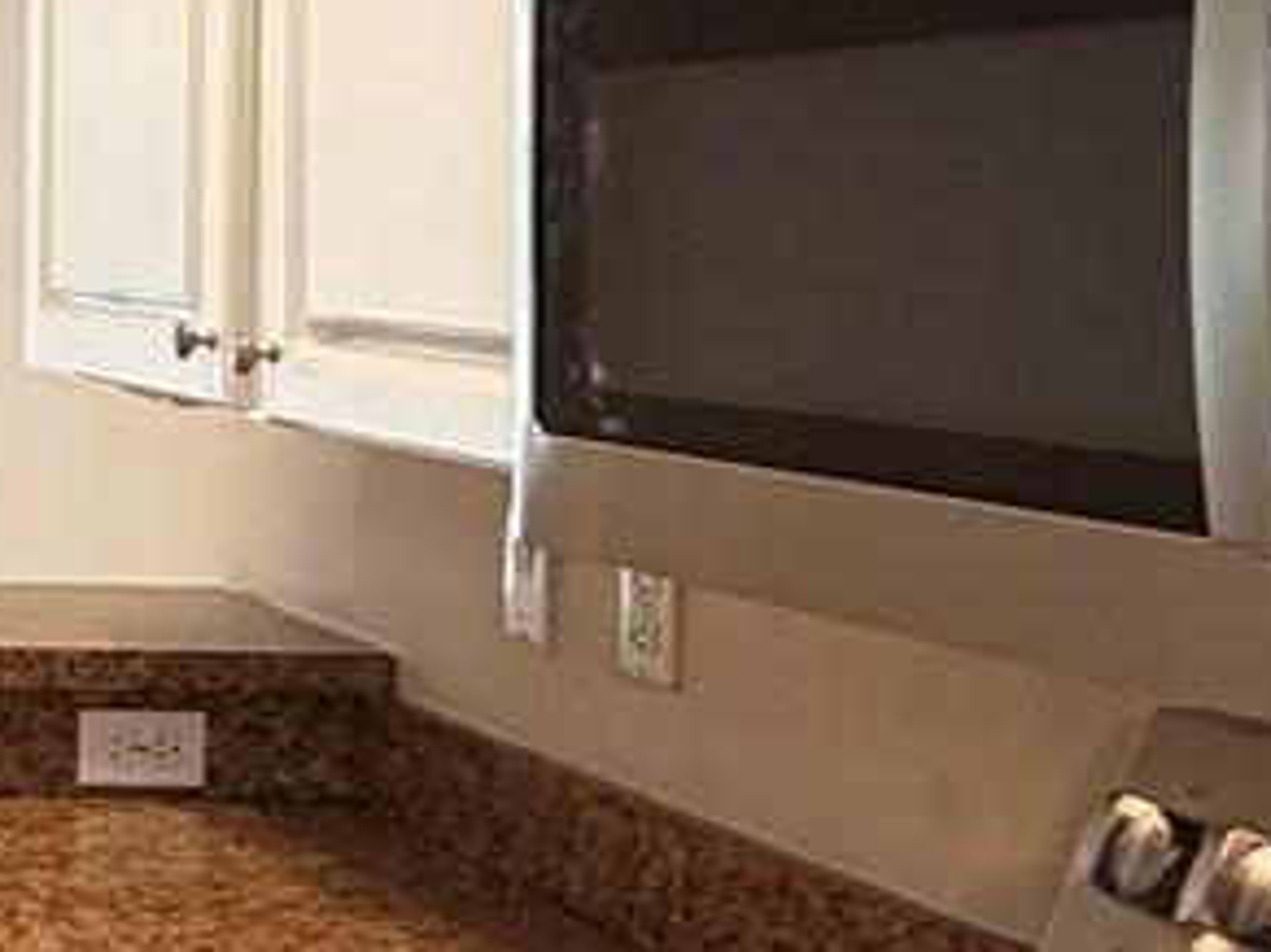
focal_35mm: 77
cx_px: -939
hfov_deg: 19.6
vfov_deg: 19.0
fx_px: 2826
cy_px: 293
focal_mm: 2.22
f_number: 2.2
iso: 400
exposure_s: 1/60
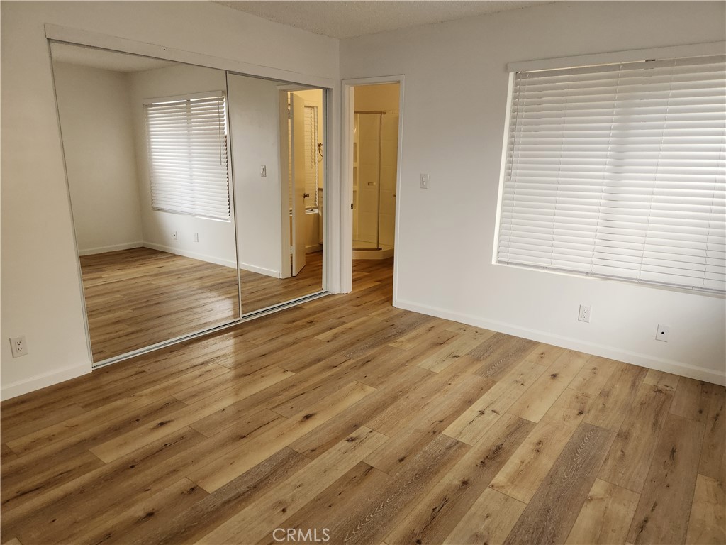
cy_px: 272
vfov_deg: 58.9
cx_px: 363
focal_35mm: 23
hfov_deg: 73.9
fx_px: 482
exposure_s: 1/120
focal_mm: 5.4
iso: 200
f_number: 1.8
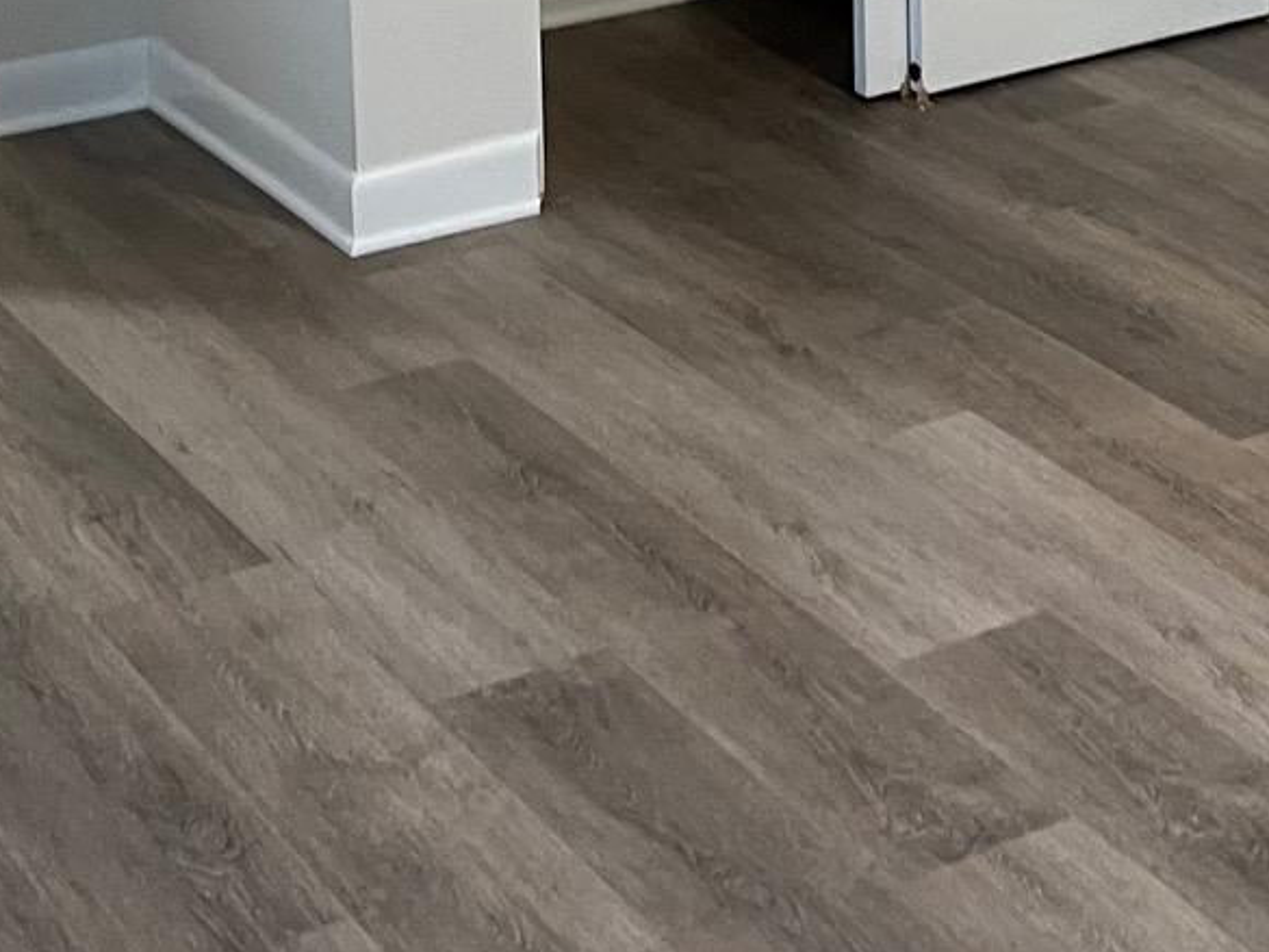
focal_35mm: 91
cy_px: -447
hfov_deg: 20.8
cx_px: 1269
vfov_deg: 15.1
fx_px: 3337
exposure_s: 1/60
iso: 200
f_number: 1.5
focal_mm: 5.7
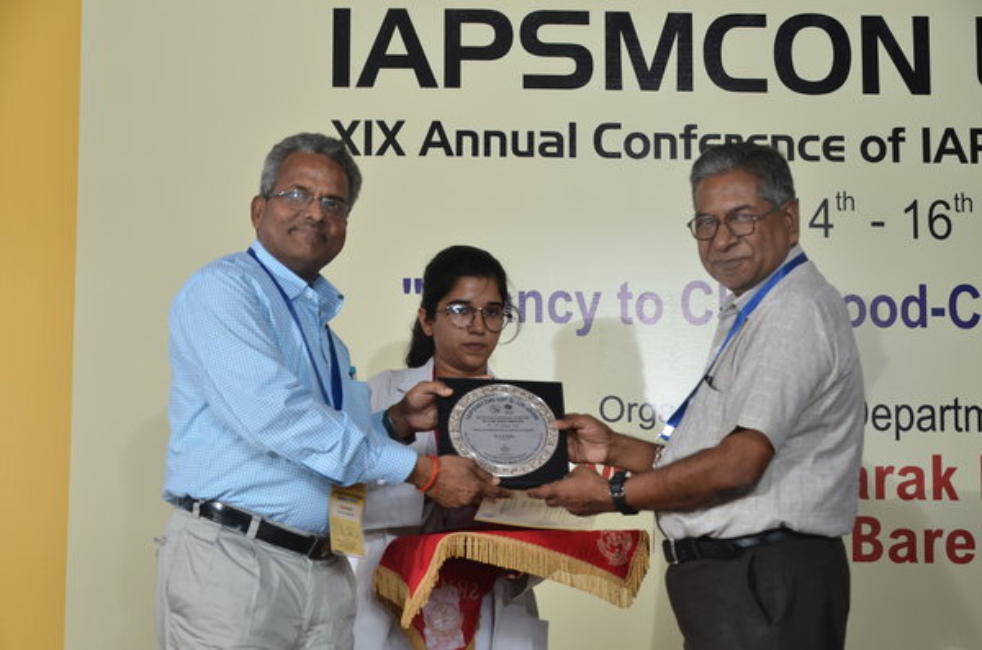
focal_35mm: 72
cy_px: 325
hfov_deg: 28.1
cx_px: 491
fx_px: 1959
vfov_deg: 18.8
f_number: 5.6
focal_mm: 48
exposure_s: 1/125
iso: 200
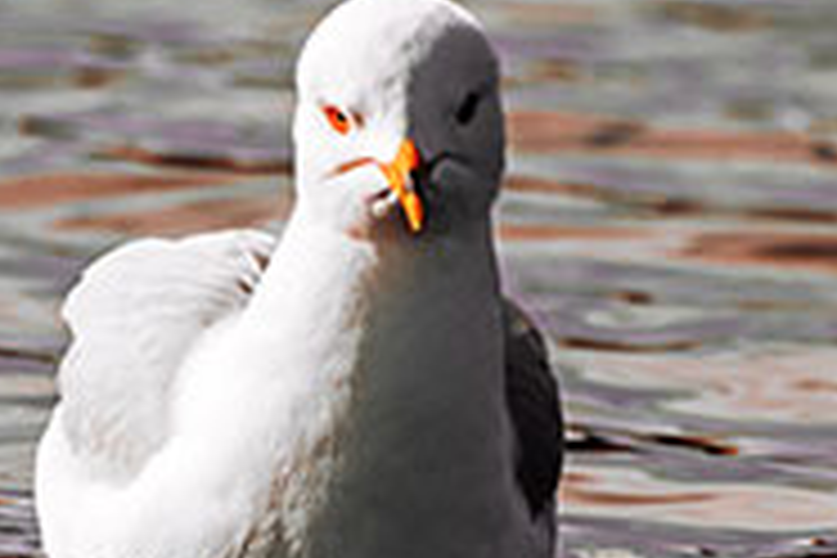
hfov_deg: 0.9
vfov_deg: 0.6
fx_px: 53262
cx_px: -45
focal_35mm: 2291
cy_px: 574
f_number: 12
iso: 1000
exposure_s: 1/2000
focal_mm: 850
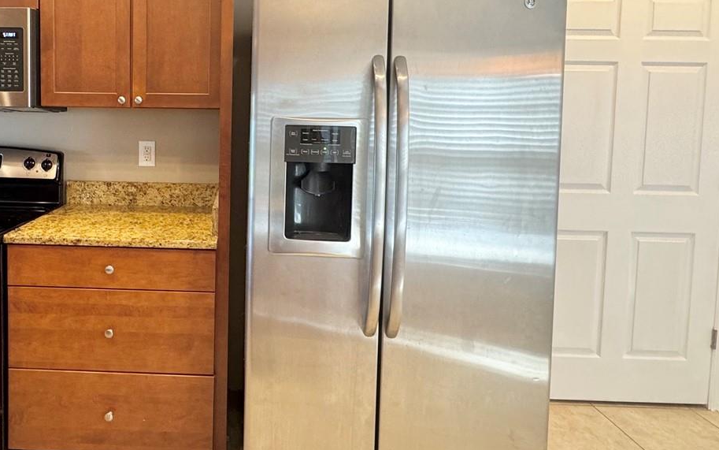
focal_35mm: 26
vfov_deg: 46.7
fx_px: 510
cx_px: 231
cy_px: 143
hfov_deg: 68.1
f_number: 2.2
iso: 200
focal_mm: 2.22
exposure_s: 1/60
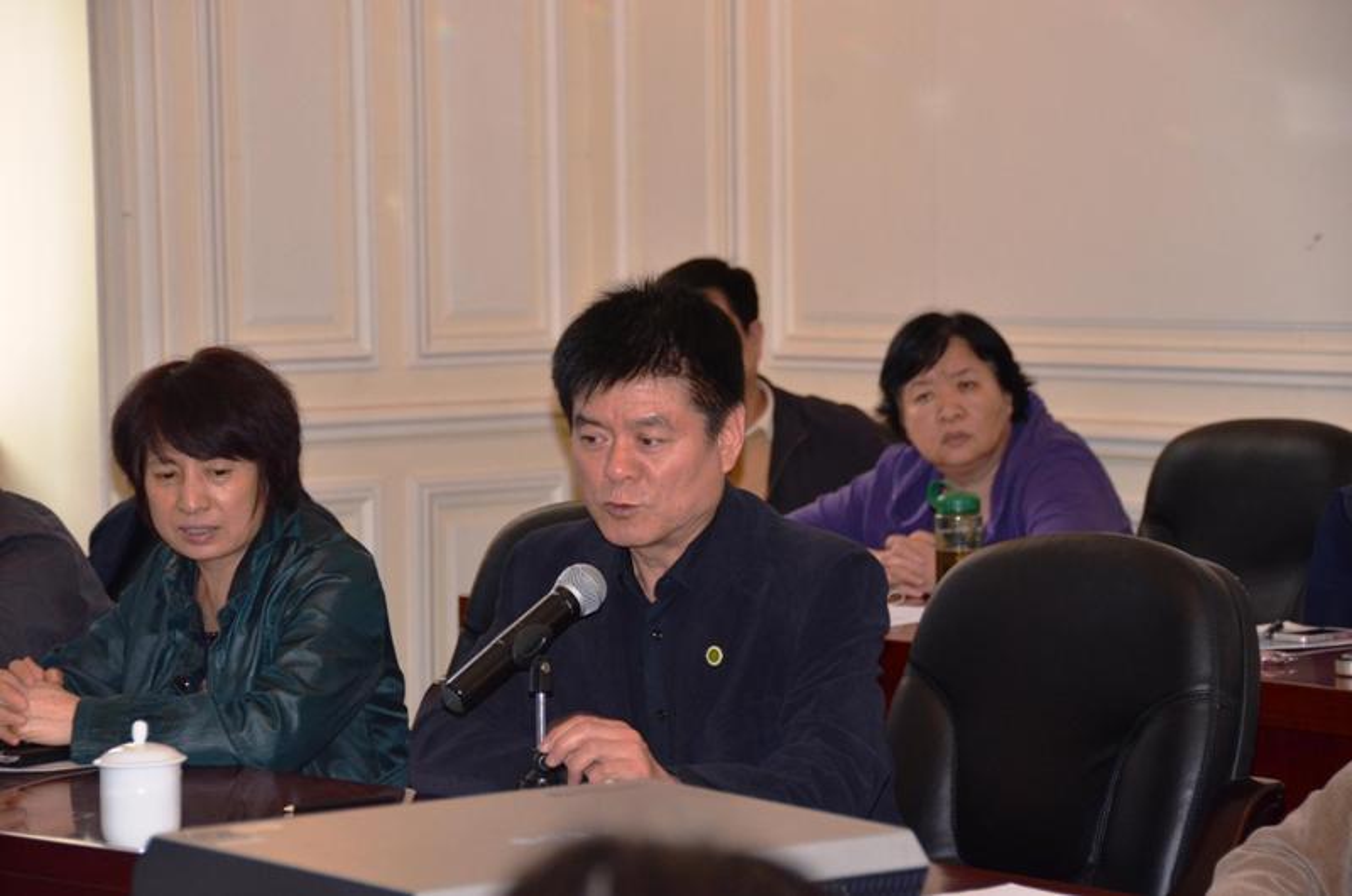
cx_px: 676
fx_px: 5060
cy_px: 448
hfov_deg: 15.2
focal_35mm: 135
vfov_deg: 10.1
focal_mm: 90
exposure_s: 1/60
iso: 800
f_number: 5.3
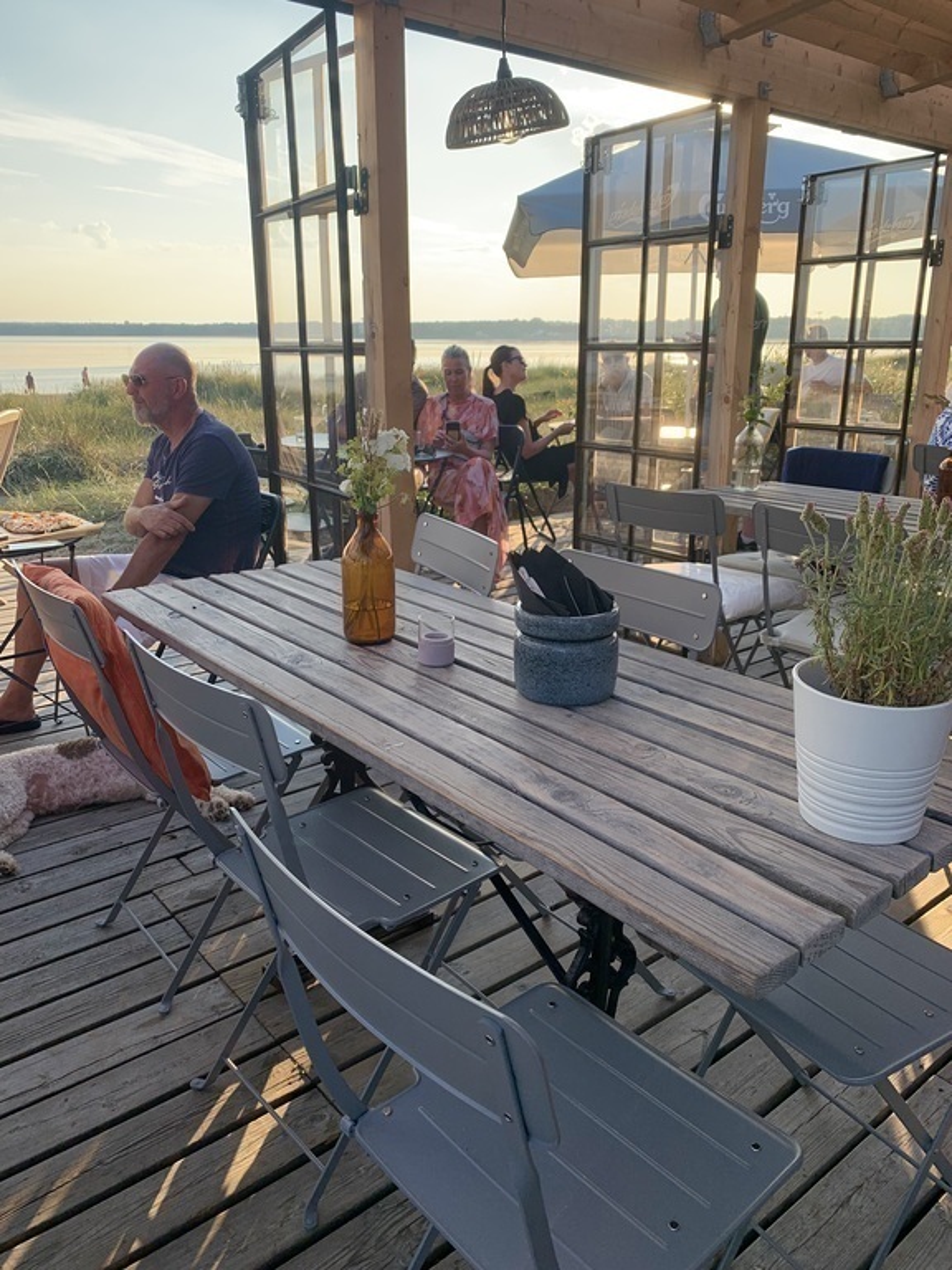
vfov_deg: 67.3
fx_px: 953
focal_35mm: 26
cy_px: 635
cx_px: 476
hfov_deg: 53.1
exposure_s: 1/716
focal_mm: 4.25
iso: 25
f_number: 1.8
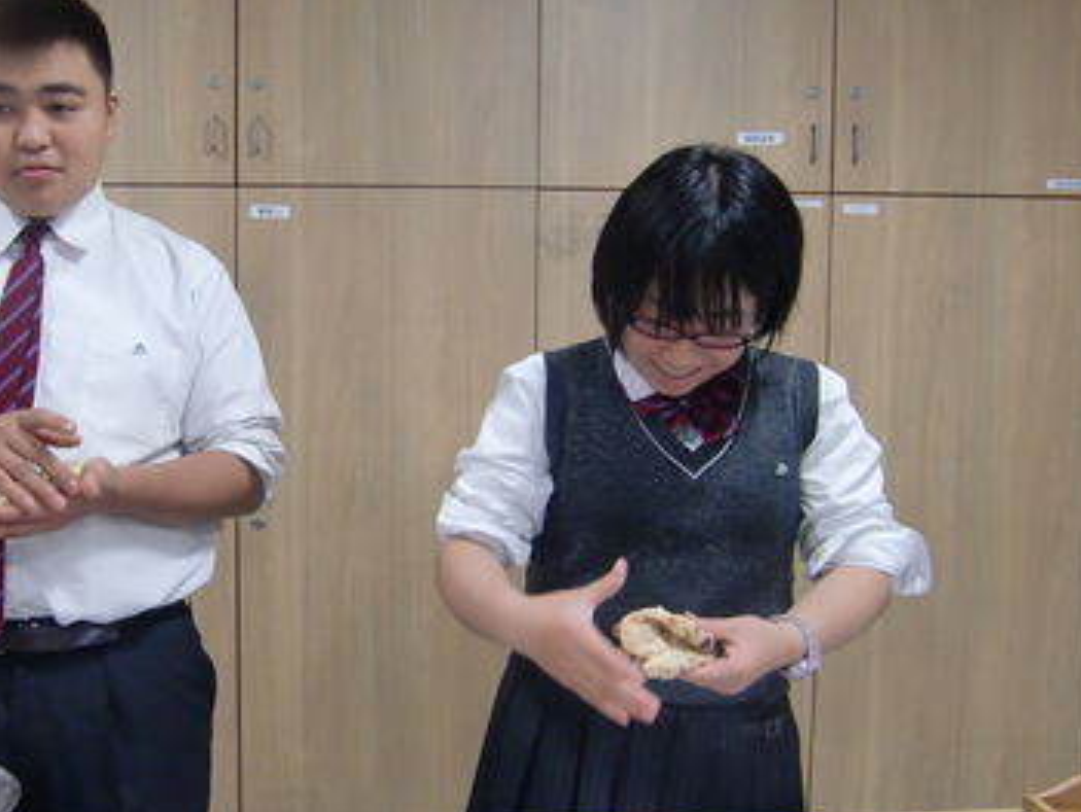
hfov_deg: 46.4
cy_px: 443
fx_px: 1250
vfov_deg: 36.0
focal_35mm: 40
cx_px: 411
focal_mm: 4.9
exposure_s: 1/60
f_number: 2.6
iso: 250
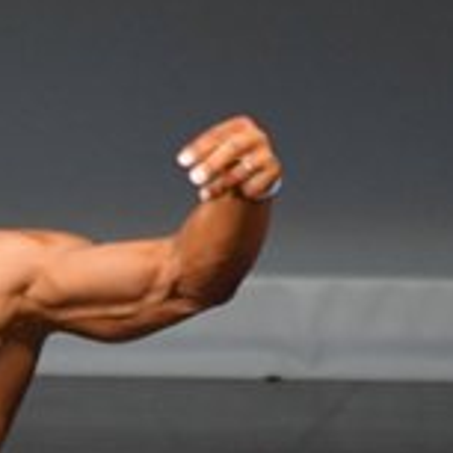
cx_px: -395
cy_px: 494
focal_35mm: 1931
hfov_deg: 0.9
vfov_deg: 0.9
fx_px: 28590
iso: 4000
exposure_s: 1/400
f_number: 5.6
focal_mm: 300
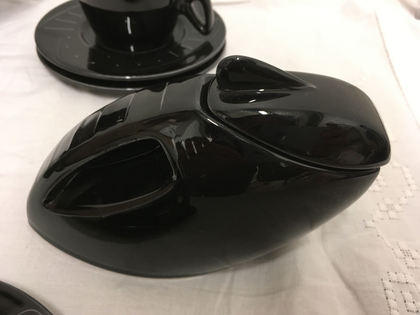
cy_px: 158
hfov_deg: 61.7
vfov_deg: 48.2
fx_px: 352
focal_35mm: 29
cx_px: 210
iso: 125
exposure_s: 1/33
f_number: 2.2
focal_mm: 4.15
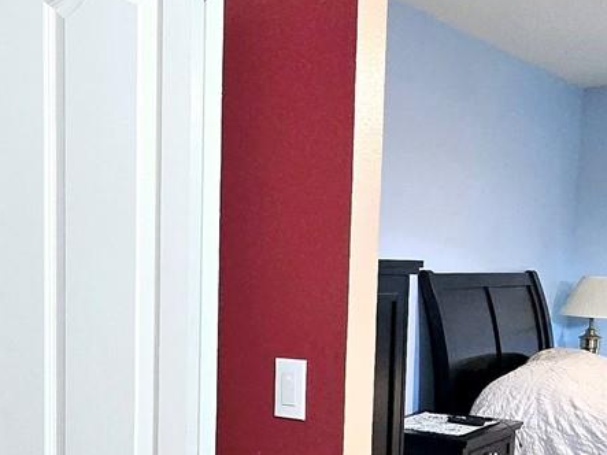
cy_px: 347
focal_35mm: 47
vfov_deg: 30.3
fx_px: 824
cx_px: 85
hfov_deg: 38.2
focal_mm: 2.2
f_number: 2.2
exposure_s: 1/60.2
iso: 640
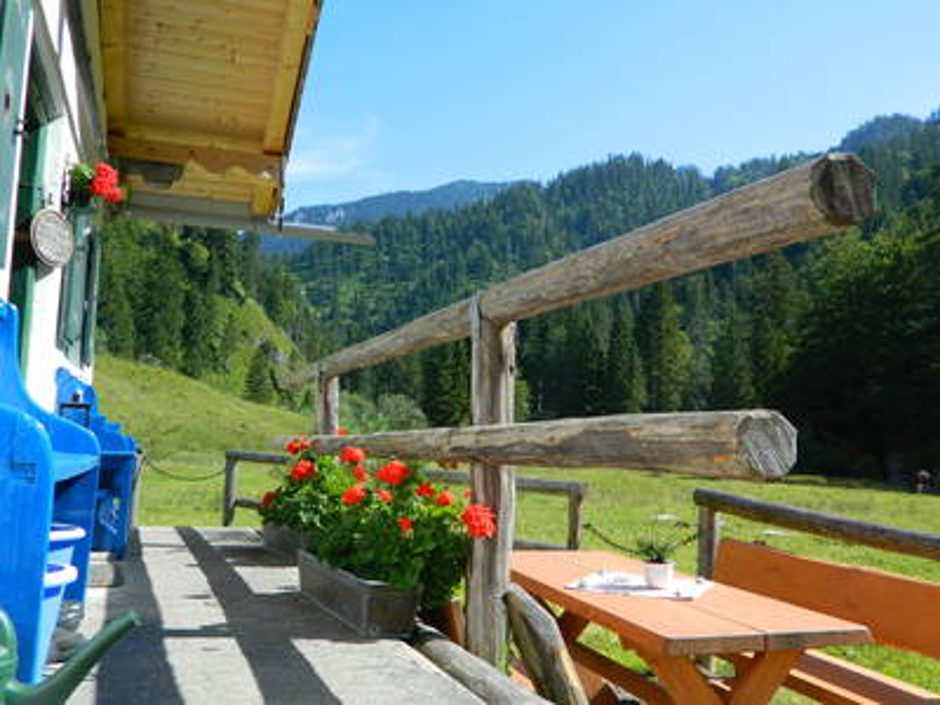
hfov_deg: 52.6
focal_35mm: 35
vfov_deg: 40.7
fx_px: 950
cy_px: 352
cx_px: 470
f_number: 3.3
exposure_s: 1/500
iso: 80
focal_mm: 6.2
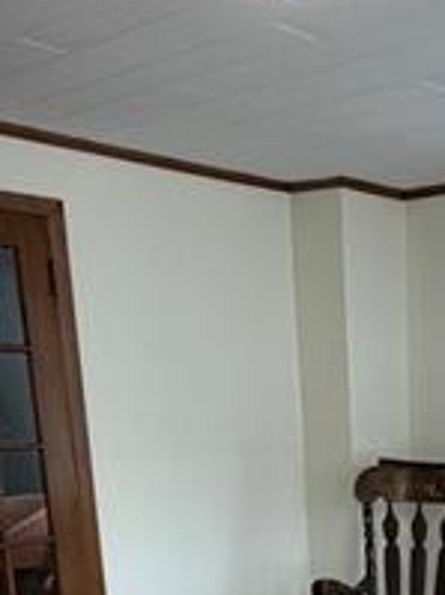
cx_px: 526
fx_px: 927
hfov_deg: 24.6
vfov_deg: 32.1
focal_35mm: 54
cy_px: 628
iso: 160
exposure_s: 1/120
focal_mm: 2.22
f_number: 2.2
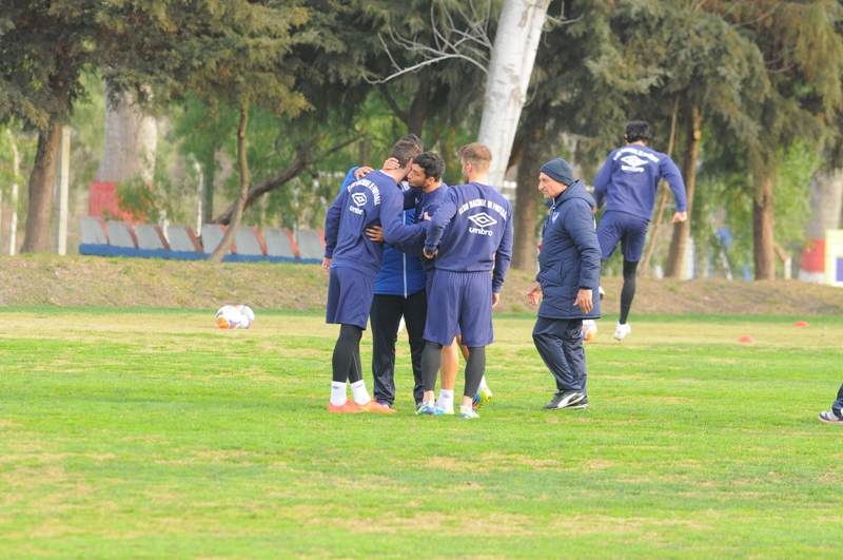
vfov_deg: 3.0
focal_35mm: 450
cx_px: 422
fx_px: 10523
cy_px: 280
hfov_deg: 4.6
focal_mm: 300
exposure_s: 1/320
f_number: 5.6
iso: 500
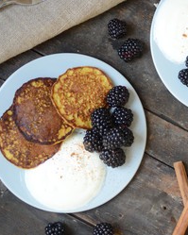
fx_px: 660
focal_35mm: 95
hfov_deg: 16.1
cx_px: 157
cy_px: 105
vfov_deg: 20.2
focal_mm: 35
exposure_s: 1/40
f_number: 2
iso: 200
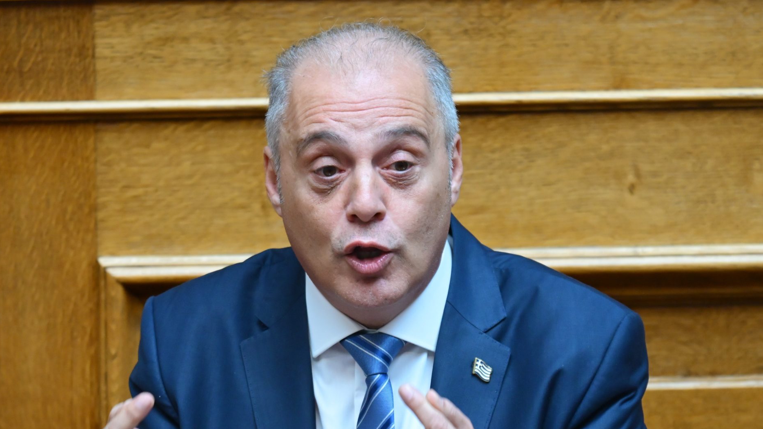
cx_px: 407
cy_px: 348
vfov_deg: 1.4
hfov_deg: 2.5
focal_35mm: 861
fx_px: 17418
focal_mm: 600
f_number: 6.3
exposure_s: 1/250
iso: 5000
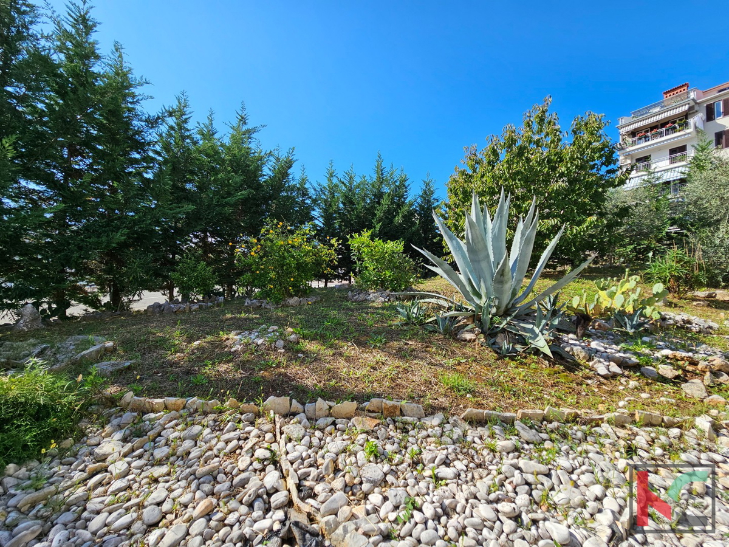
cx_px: 364
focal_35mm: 13
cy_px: 274
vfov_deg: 89.9
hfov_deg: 106.2
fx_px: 274
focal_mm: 2.2
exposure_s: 1/1402
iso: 50
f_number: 2.2
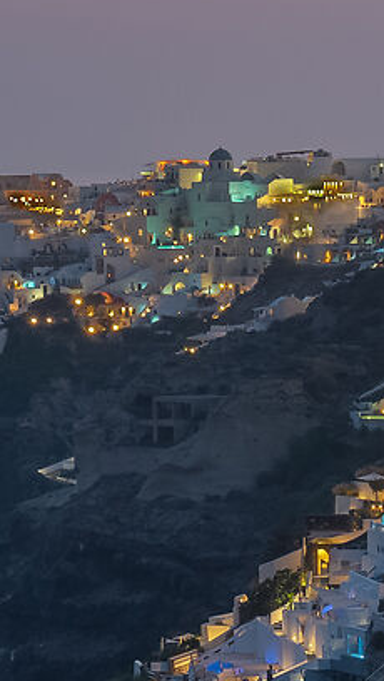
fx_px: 5675
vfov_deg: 6.9
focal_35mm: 314
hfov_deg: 3.8
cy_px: 418
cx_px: -427
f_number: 11
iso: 100
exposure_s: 30
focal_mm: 51
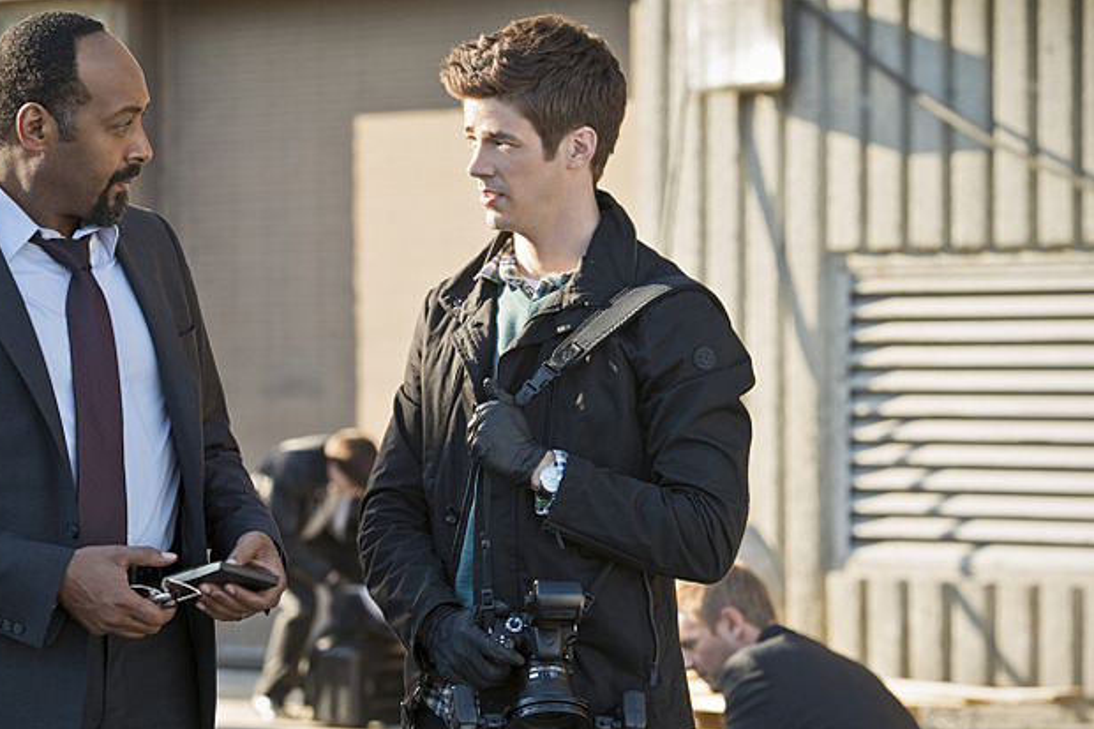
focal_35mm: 146
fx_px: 4435
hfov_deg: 14.0
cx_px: 408
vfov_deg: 9.4
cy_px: 429
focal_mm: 116
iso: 200
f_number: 6.3
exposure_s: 1/160
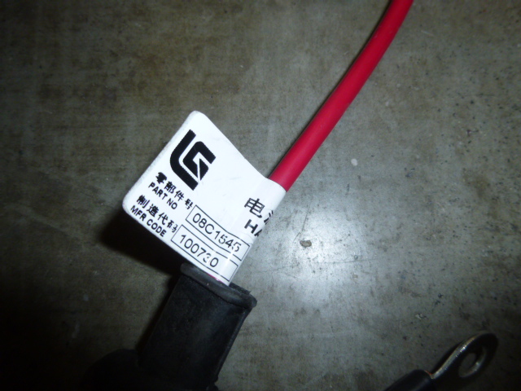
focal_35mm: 25
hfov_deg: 69.4
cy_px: 196
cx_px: 260
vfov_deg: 54.9
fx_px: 376
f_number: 3.1
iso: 100
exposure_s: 1/60
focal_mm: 4.5
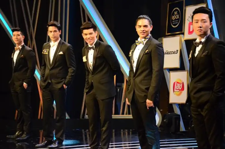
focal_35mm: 105
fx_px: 655
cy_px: 74
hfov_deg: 19.5
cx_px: 112
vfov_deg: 13.0
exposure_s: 1/640
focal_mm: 70
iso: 6400
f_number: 5
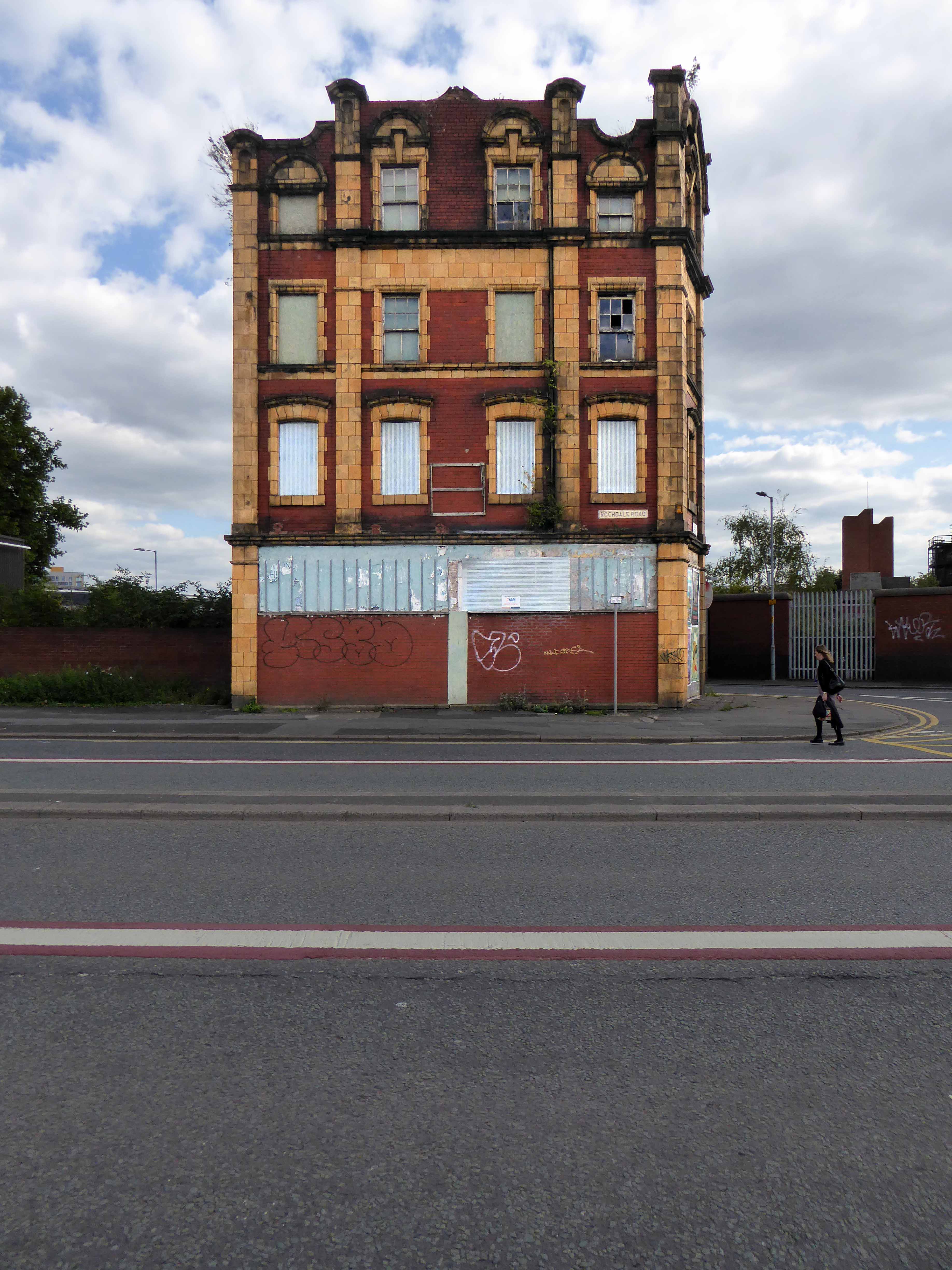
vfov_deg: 69.4
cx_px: 476
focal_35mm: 25
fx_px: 917
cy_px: 635
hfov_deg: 54.9
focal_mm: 4.3
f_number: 3.3
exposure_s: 1/1000
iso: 160
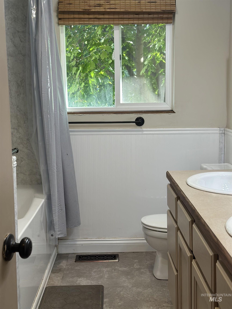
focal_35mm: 48
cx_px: 116
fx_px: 429
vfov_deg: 39.7
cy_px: 154
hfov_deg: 30.3
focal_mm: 6.86
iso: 125
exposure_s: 1/120
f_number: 1.78
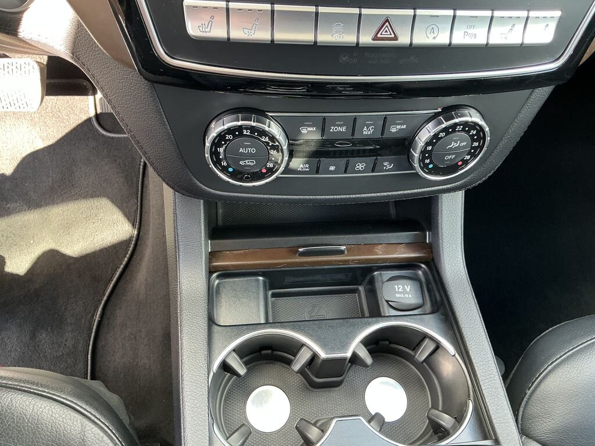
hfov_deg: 61.7
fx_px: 498
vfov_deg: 48.2
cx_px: 298
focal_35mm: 29
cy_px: 223
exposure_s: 1/60
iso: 125
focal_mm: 3
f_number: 1.8
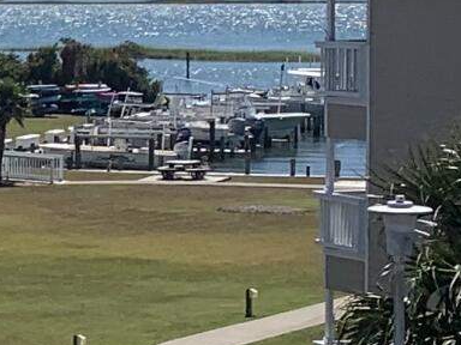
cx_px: -1010
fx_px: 2703
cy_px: 174
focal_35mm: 203
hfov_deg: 8.1
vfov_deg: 7.3
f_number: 1.8
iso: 25
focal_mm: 4.25
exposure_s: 1/3650
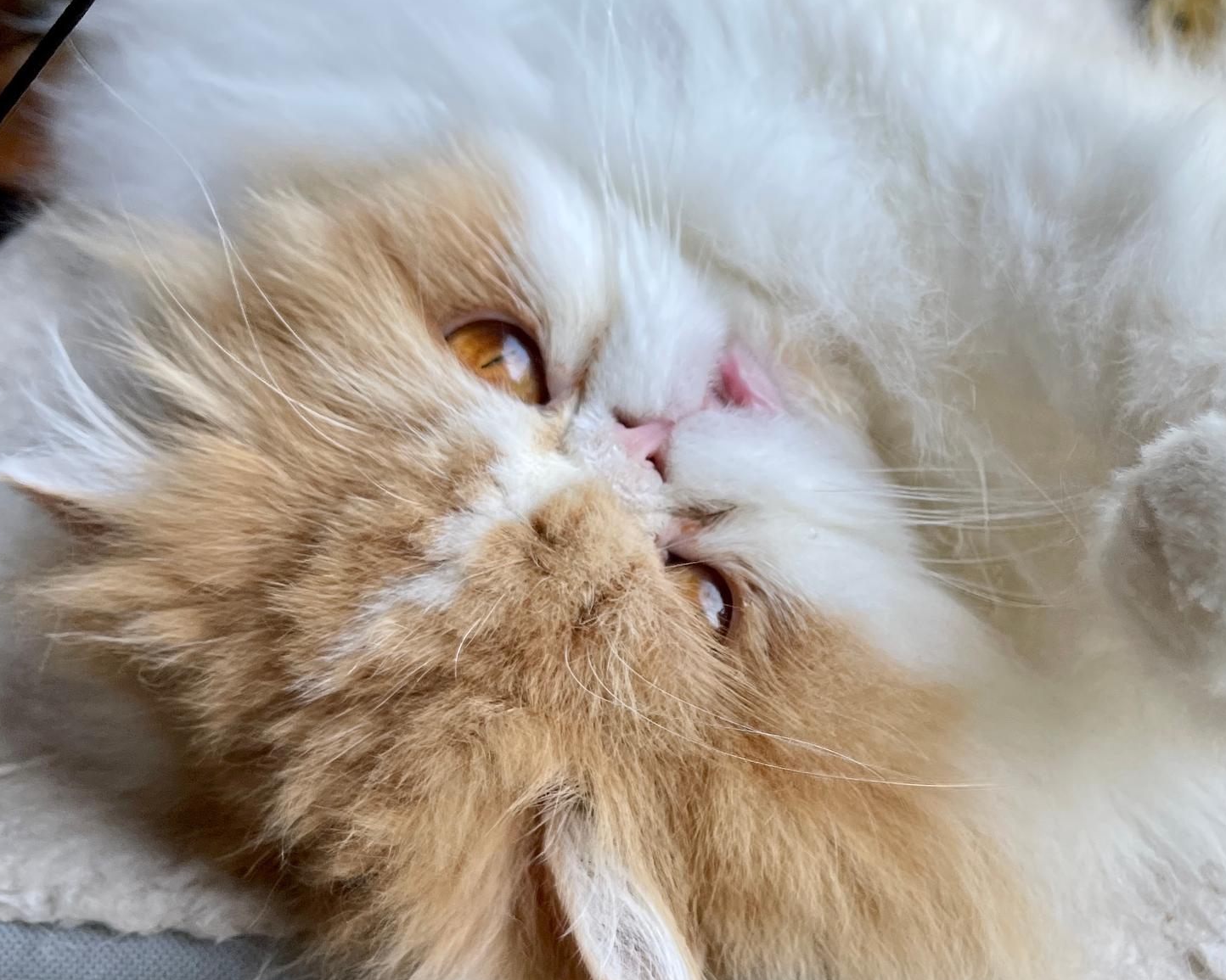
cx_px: 815
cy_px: 517
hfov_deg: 38.4
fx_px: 1742
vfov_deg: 31.4
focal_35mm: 48
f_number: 1.6
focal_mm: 5.1
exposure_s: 1/326
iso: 32
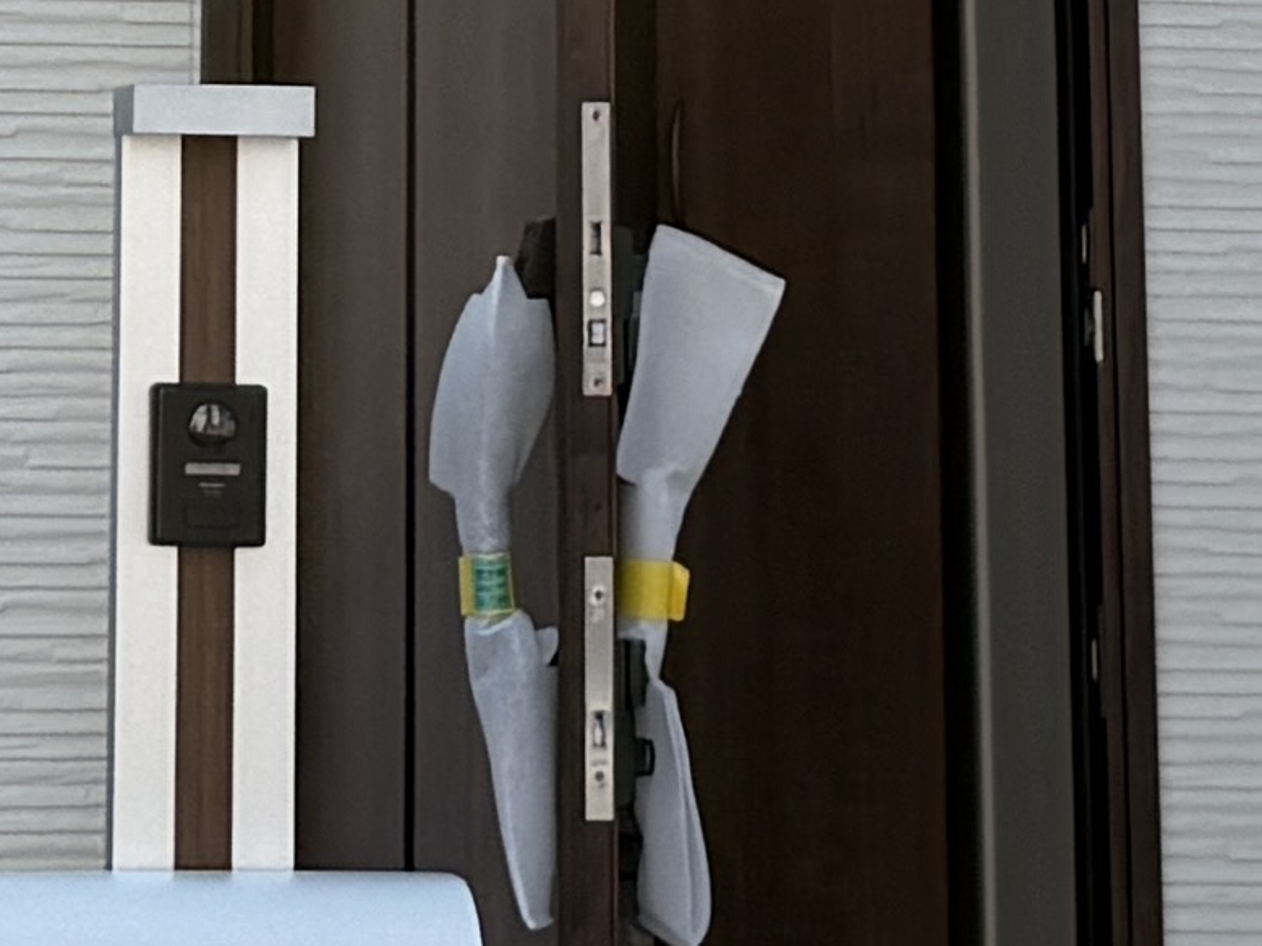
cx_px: 97
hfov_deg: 11.2
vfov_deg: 7.9
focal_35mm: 176
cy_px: -1202
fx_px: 6415
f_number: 1.78
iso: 100
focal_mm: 6.76
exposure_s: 1/4405
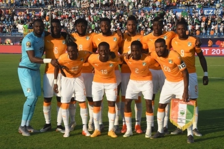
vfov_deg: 13.8
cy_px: 74
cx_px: 112
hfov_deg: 20.6
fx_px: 616
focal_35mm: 99
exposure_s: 1/500
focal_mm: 66
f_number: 20
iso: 1600
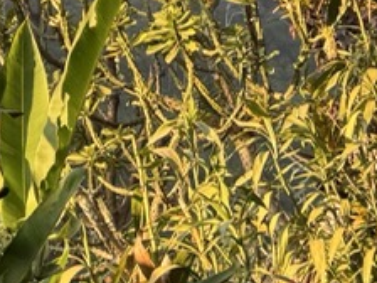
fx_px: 1492
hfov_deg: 14.1
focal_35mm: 137
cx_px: -34
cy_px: -177
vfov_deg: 10.4
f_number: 1.78
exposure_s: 1/685
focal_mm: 6.76
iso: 80
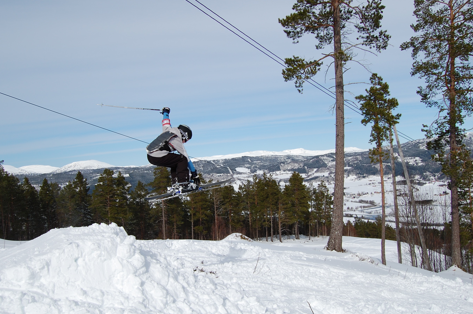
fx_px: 394
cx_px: 225
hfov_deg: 61.9
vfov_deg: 43.5
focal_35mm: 30
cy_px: 166
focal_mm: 18
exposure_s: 1/1600
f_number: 6.3
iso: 200
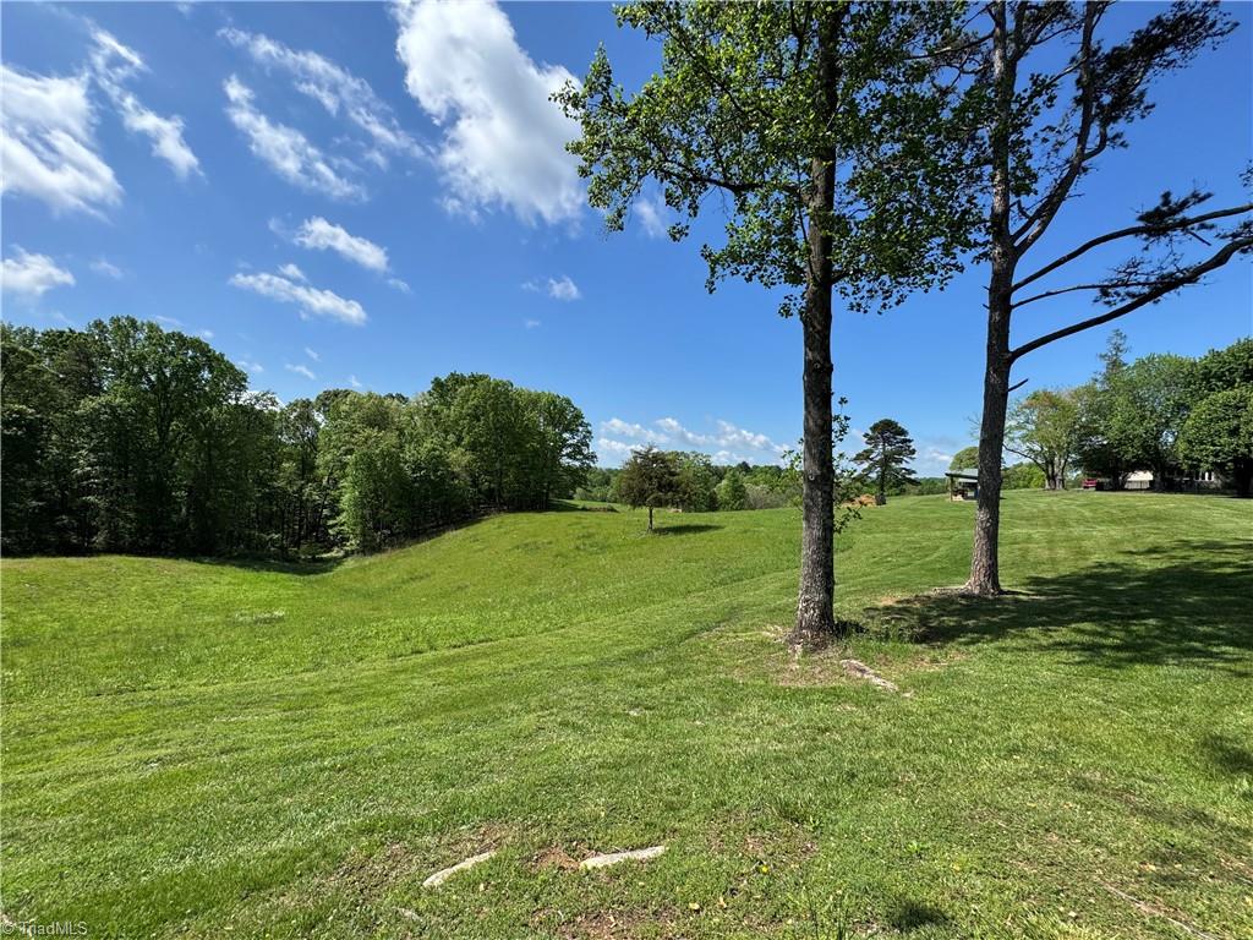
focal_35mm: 14
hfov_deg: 102.1
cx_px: 626
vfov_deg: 85.7
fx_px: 507
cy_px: 470
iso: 50
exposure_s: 1/1832
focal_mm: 2.22
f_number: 2.2
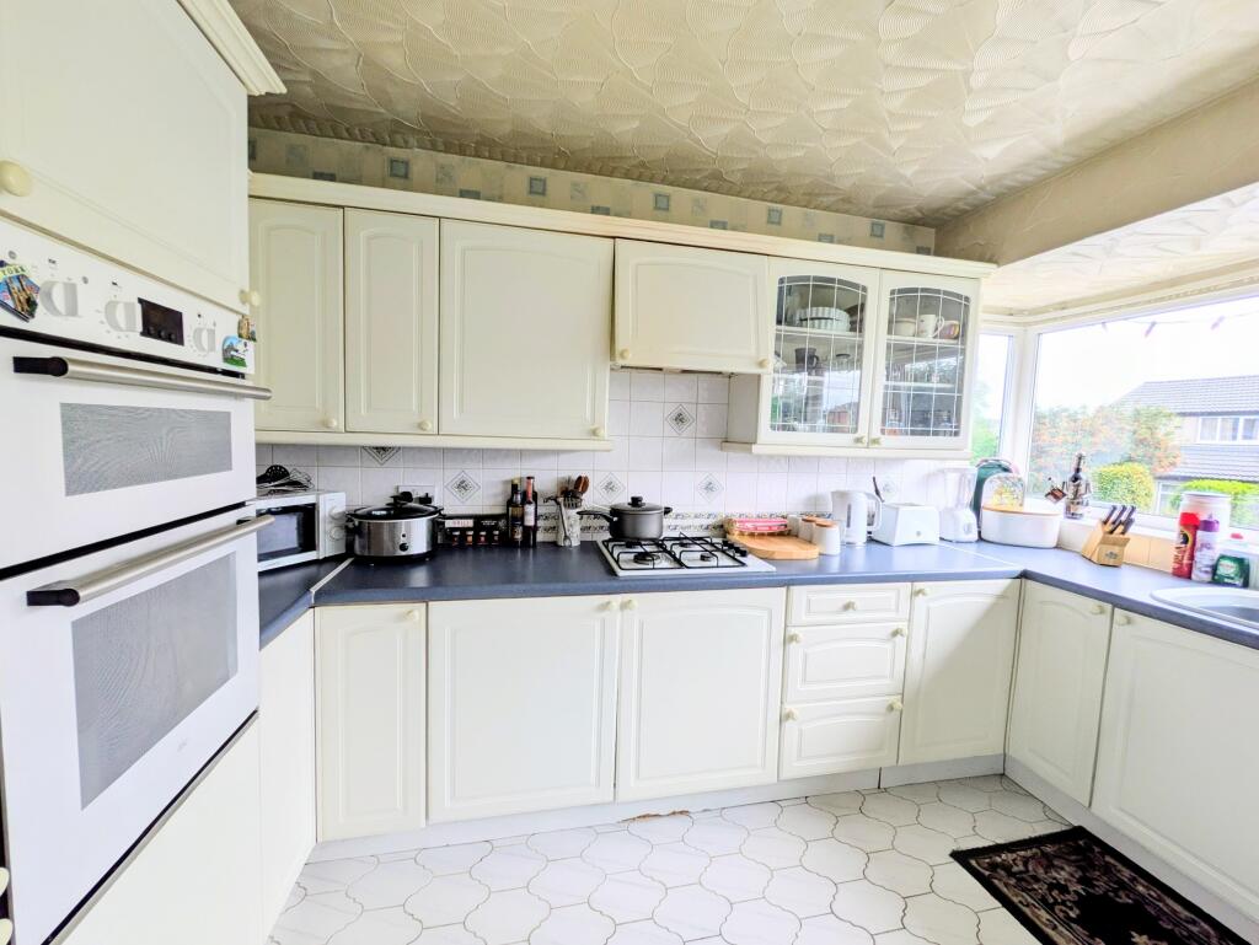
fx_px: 509
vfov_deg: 85.7
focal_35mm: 14
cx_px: 630
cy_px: 472
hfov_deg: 102.0
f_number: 2.2
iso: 48
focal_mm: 1.83
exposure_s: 1/300
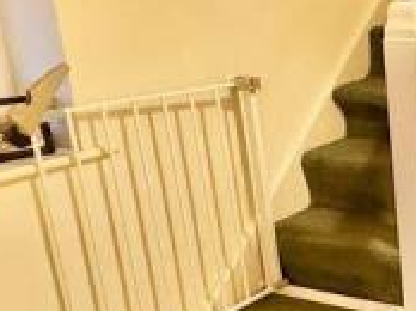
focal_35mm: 47
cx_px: 625
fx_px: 564
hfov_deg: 27.6
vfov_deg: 30.5
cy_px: 99
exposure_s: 1/50
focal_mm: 2.22
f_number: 2.2
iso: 320
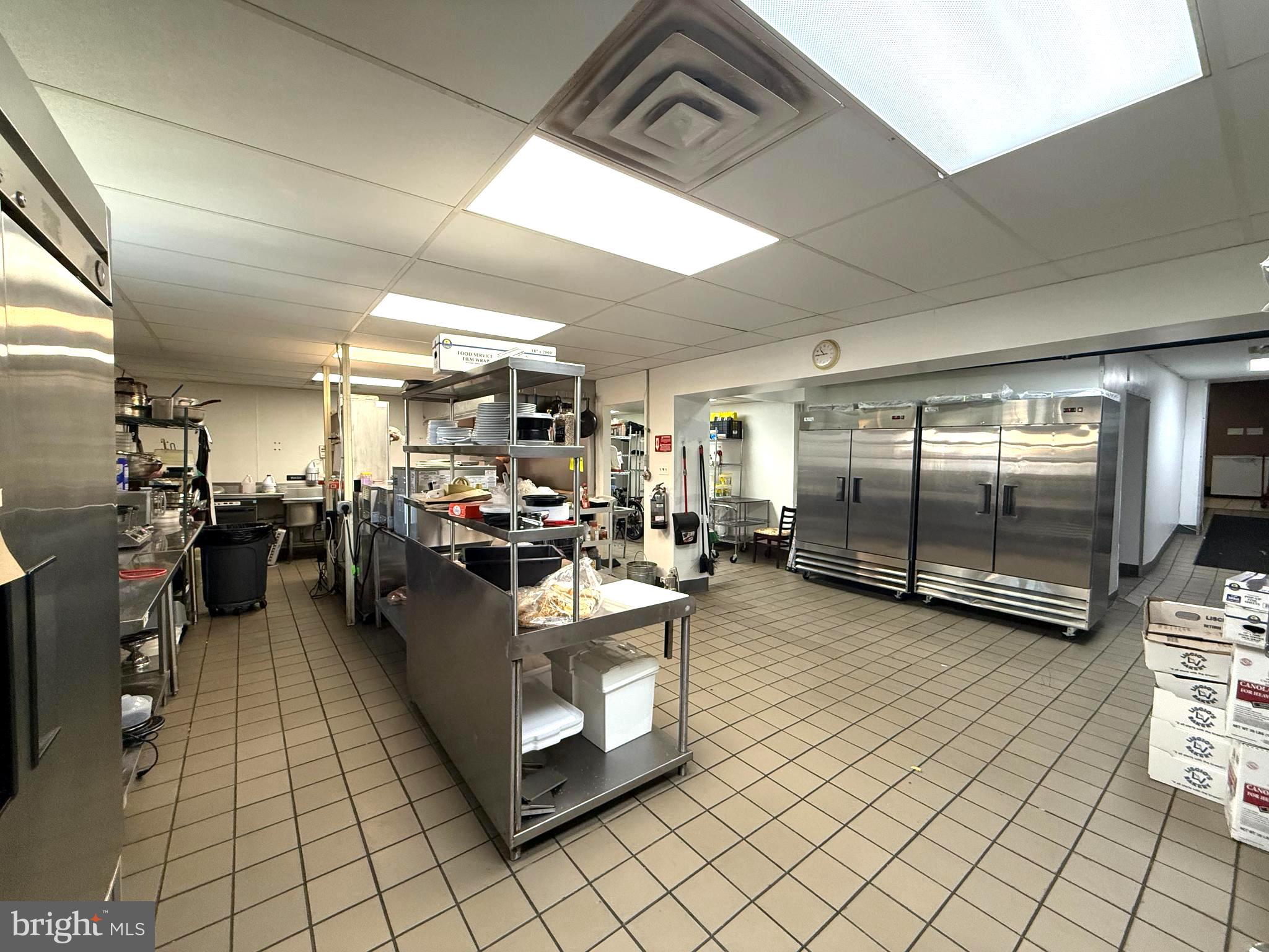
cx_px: 634
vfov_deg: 85.7
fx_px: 513
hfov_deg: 102.1
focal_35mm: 14
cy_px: 476
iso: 320
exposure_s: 1/120
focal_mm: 2.22
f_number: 2.2
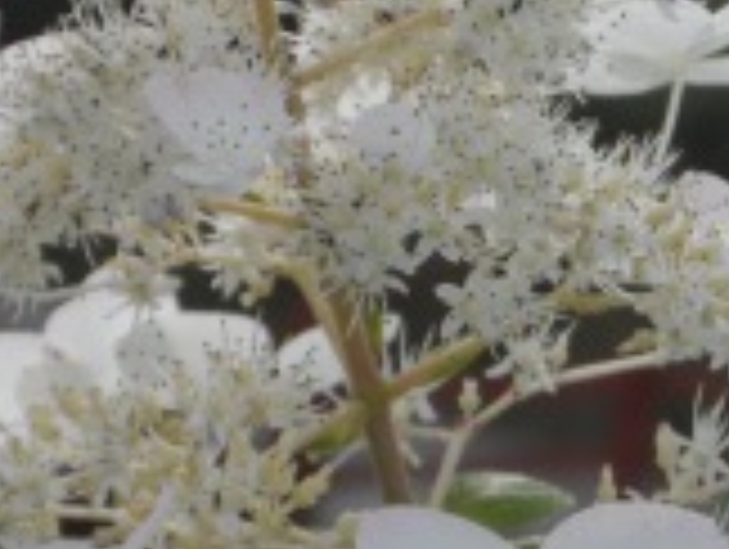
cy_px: 248
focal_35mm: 287
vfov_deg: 5.2
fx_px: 6053
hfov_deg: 6.9
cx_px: 238
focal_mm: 17
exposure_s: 1/500
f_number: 4.6
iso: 80
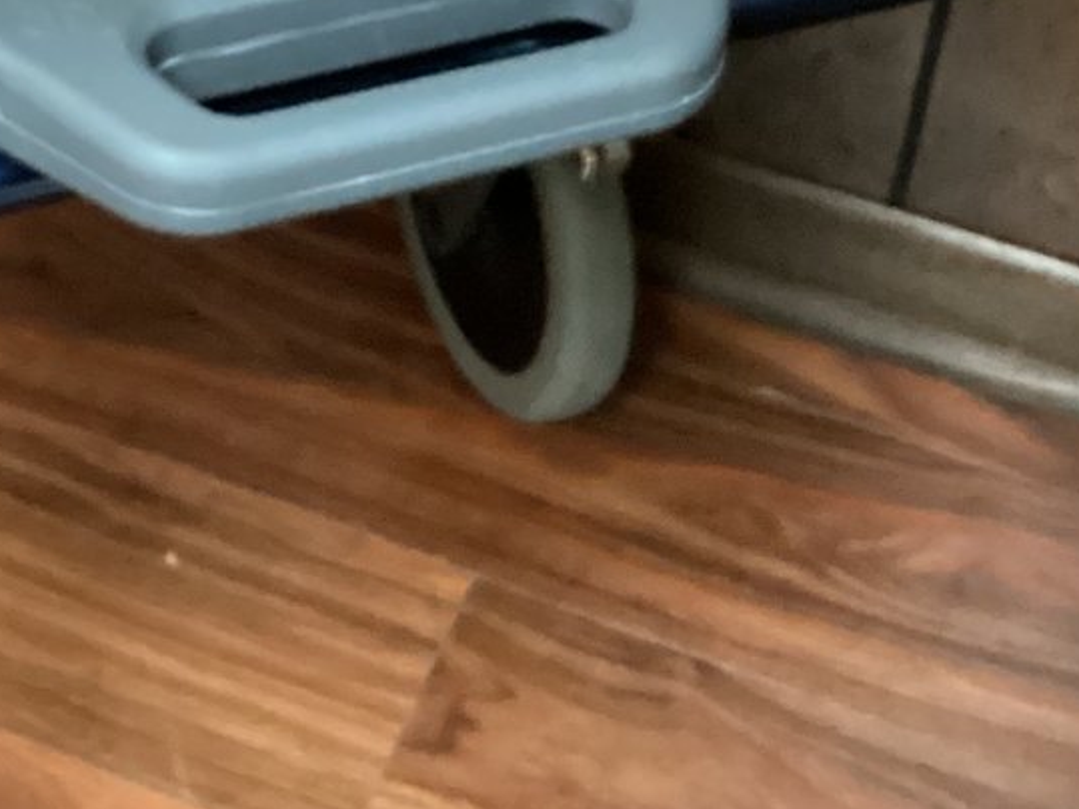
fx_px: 2711
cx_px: 347
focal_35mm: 87
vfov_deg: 16.5
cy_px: -65
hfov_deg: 22.4
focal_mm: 3.3
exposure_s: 1/20
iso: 800
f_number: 2.4
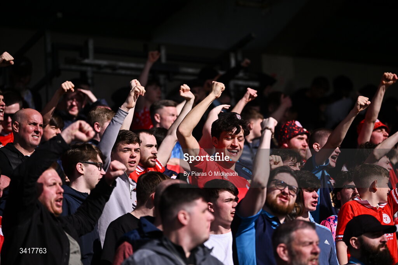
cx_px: 199
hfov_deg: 13.2
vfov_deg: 8.9
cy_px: 132
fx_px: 1714
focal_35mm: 155
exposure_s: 1/10000
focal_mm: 155
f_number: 2.8
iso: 250
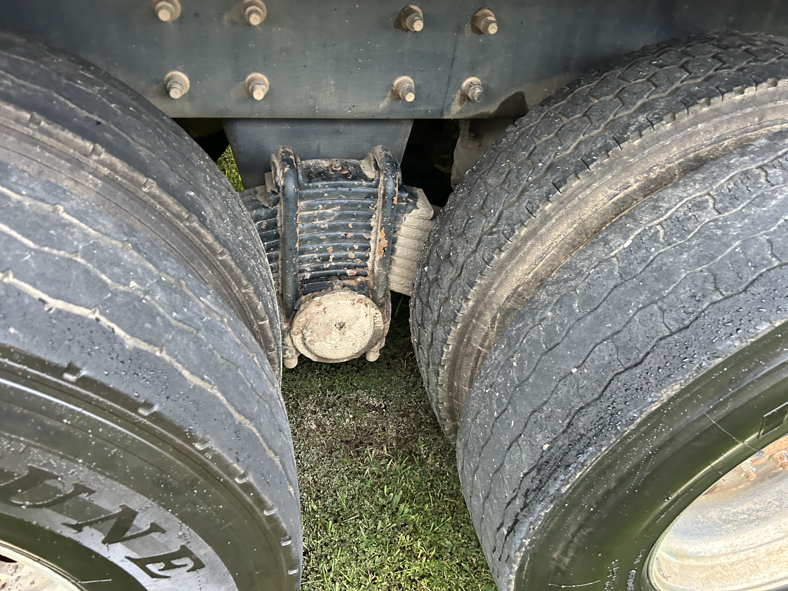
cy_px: 296
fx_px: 592
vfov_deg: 53.1
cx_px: 394
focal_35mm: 26
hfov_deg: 67.3
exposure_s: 1/46
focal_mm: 5.7
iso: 500
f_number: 1.5
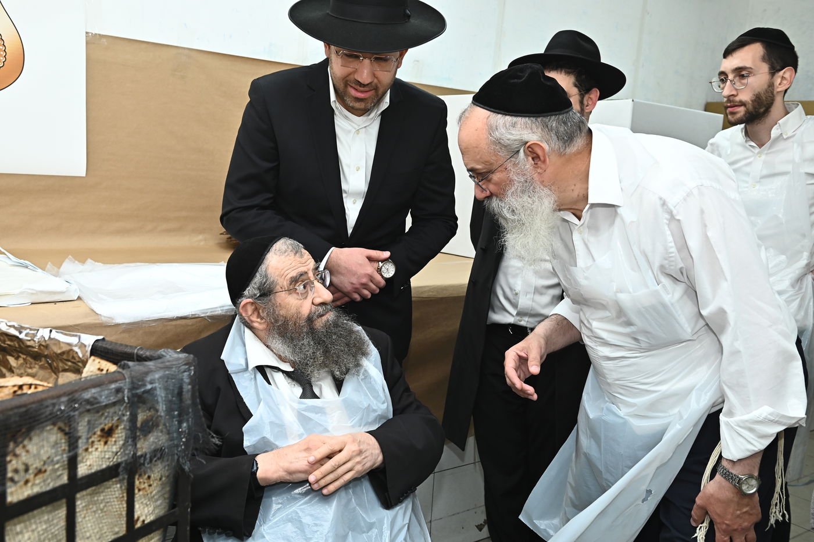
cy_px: 271
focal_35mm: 35
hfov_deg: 54.5
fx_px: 791
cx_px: 407
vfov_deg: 37.8
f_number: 7.1
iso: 1600
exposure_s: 1/200
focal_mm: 35
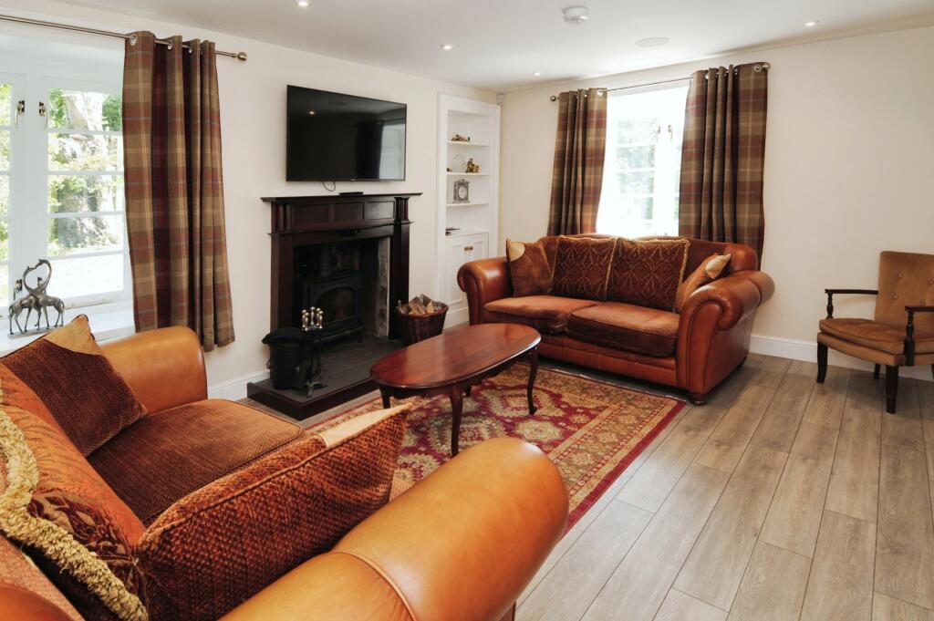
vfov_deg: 67.3
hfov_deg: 90.0
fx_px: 467
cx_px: 467
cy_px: 310
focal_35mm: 18
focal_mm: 12
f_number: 7.1
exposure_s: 1/20
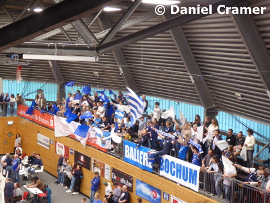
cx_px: 135
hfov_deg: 31.7
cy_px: 102
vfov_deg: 24.0
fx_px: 476
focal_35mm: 61
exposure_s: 1/25
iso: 400
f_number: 4.3
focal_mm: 10.9
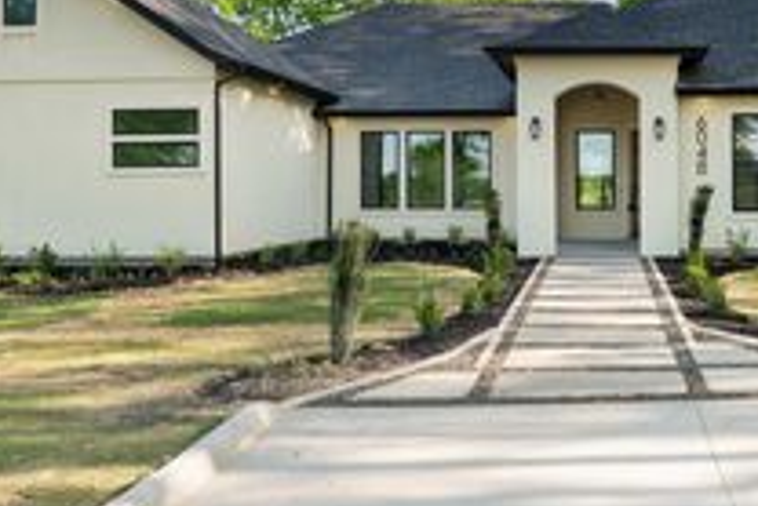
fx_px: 769
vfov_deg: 36.2
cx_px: 598
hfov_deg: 49.7
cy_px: 186
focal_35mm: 36
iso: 400
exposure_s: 1/80
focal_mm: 15.2
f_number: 9
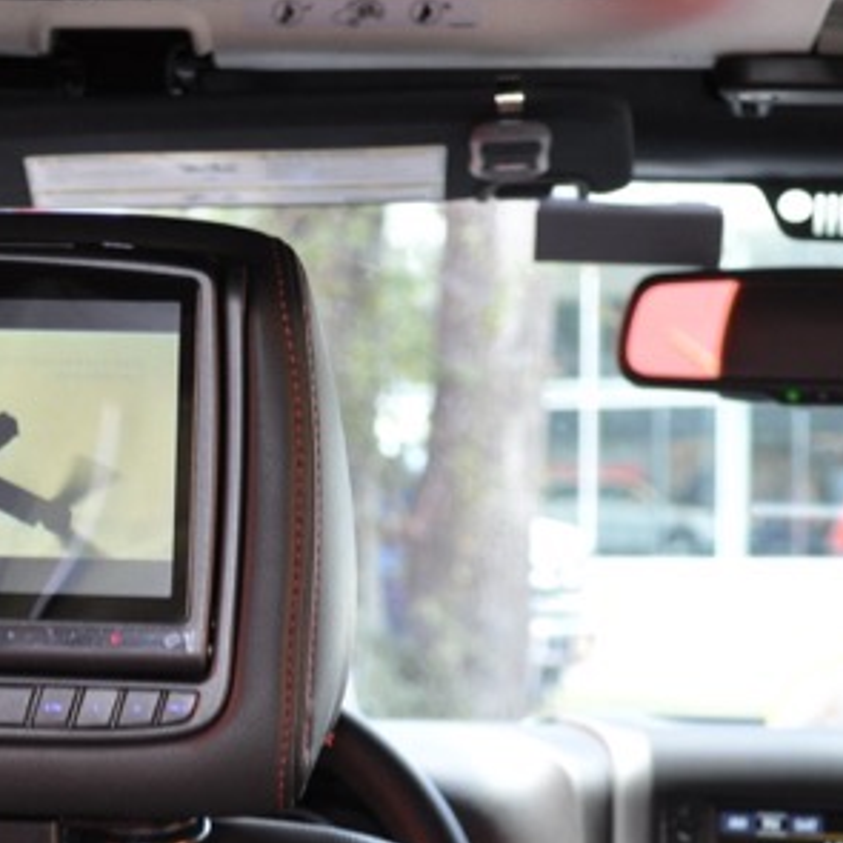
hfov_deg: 11.4
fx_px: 4188
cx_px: 14
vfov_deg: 11.4
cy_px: 744
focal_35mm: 152
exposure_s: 1/80
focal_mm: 44
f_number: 5.3
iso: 800
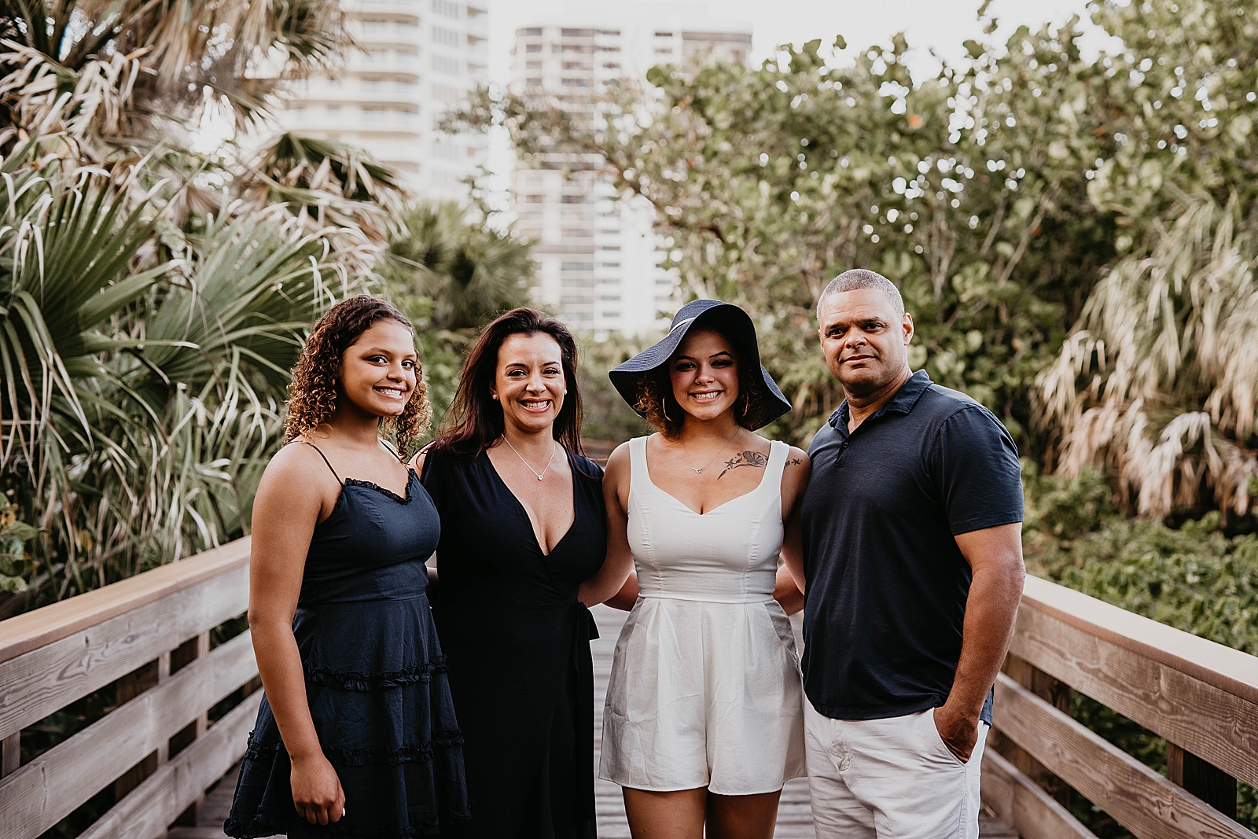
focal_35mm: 50
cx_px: 629
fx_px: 1747
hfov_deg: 39.6
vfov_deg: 27.0
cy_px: 420
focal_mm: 50
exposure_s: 1/250
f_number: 2.5
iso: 320
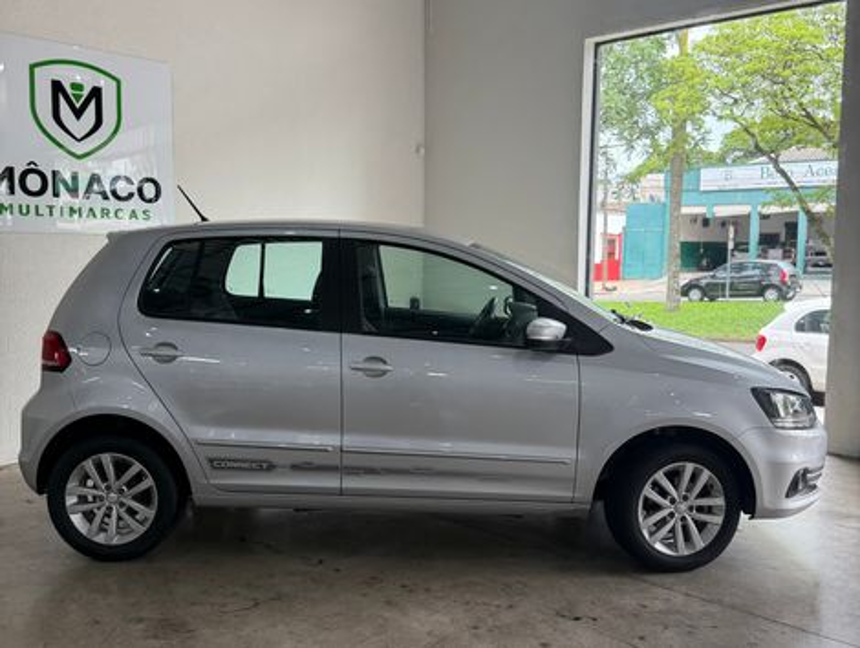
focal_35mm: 24
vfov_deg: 56.9
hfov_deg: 71.5
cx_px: 430
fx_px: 597
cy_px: 324
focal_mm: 6.76
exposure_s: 1/285
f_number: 1.78
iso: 100
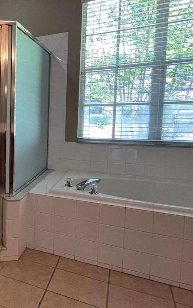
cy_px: 140
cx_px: -90
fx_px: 261
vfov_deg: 61.1
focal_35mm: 31
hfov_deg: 28.3
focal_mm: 1.57
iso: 200
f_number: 1.8
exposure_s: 1/120
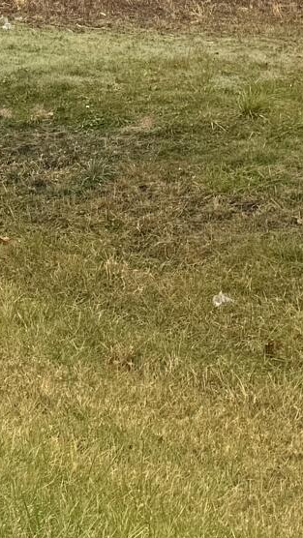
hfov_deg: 8.2
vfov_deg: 14.9
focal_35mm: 141
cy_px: -26
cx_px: -294
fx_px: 2013
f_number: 1.78
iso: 80
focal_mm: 6.76
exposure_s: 1/582
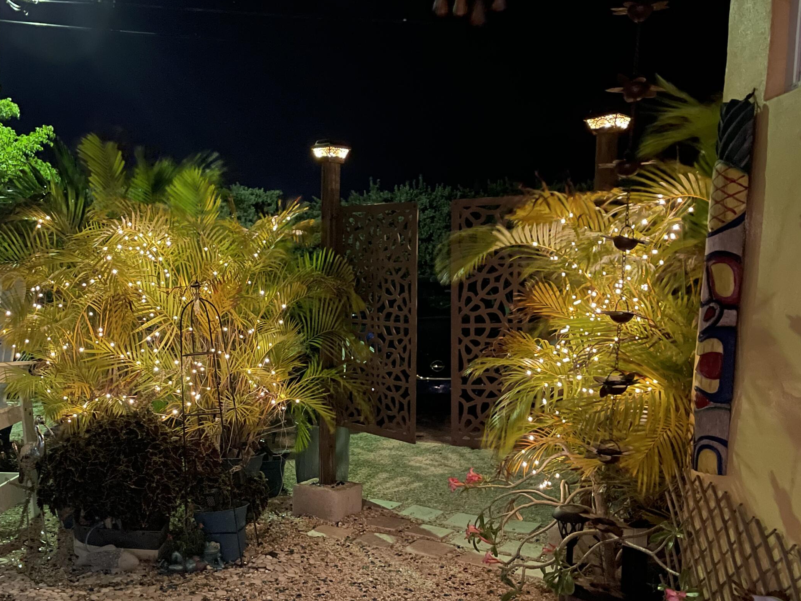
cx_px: 267
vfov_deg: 39.3
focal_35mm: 36
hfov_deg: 50.4
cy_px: 390
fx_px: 833
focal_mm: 5.1
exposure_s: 1/5
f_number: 1.6
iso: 1600
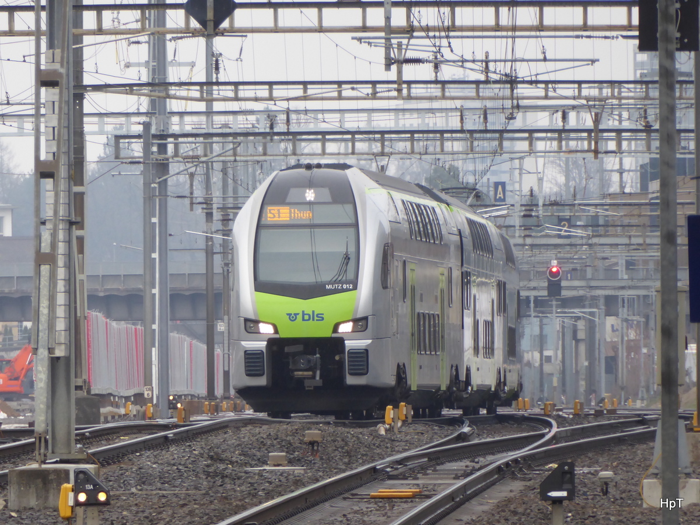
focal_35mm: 753
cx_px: 350
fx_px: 15227
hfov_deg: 2.6
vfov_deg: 2.0
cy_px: 262
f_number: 6.3
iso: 250
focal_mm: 121.5
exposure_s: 1/125
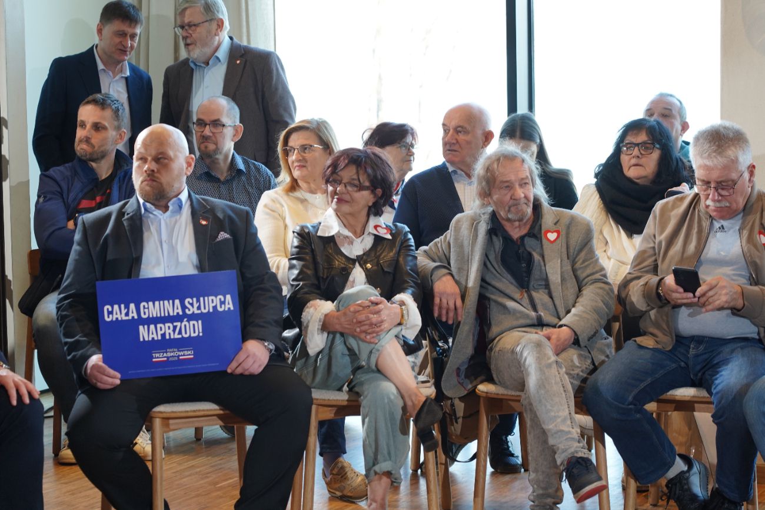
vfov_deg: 13.0
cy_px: 255
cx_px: 382
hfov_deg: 19.5
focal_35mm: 105
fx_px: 2231
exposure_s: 1/100
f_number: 5.6
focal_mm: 105
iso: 1000
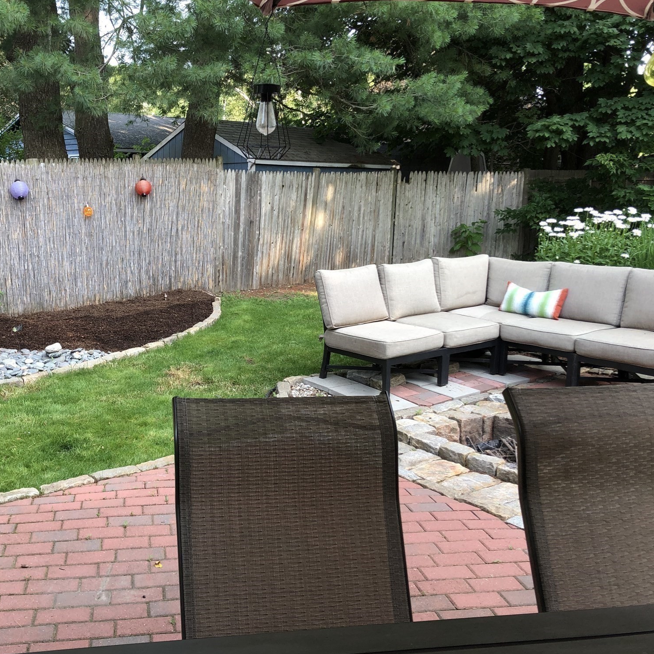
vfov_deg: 48.4
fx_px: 727
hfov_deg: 47.8
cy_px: 336
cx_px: 228
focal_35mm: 34
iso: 32
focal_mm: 3.99
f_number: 1.8
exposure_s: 1/120
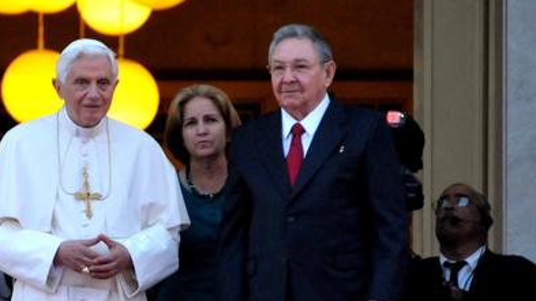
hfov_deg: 4.5
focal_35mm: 480
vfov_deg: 2.5
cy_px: 261
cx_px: 177
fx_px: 6822
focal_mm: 200
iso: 1600
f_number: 5.6
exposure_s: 1/200
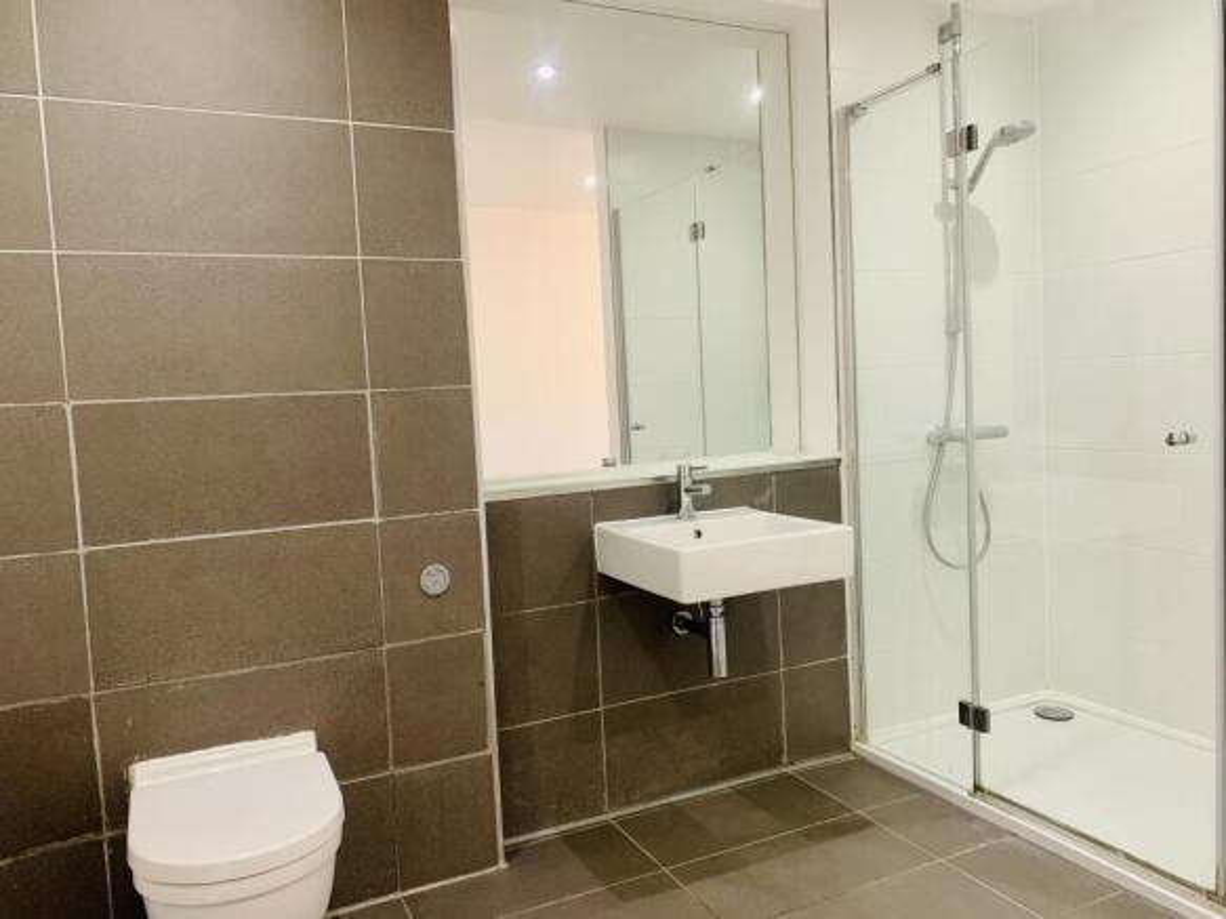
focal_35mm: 26
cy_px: 460
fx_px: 921
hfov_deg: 67.3
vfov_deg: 53.0
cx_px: 613
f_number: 1.8
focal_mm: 4.25
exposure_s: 1/33
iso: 320
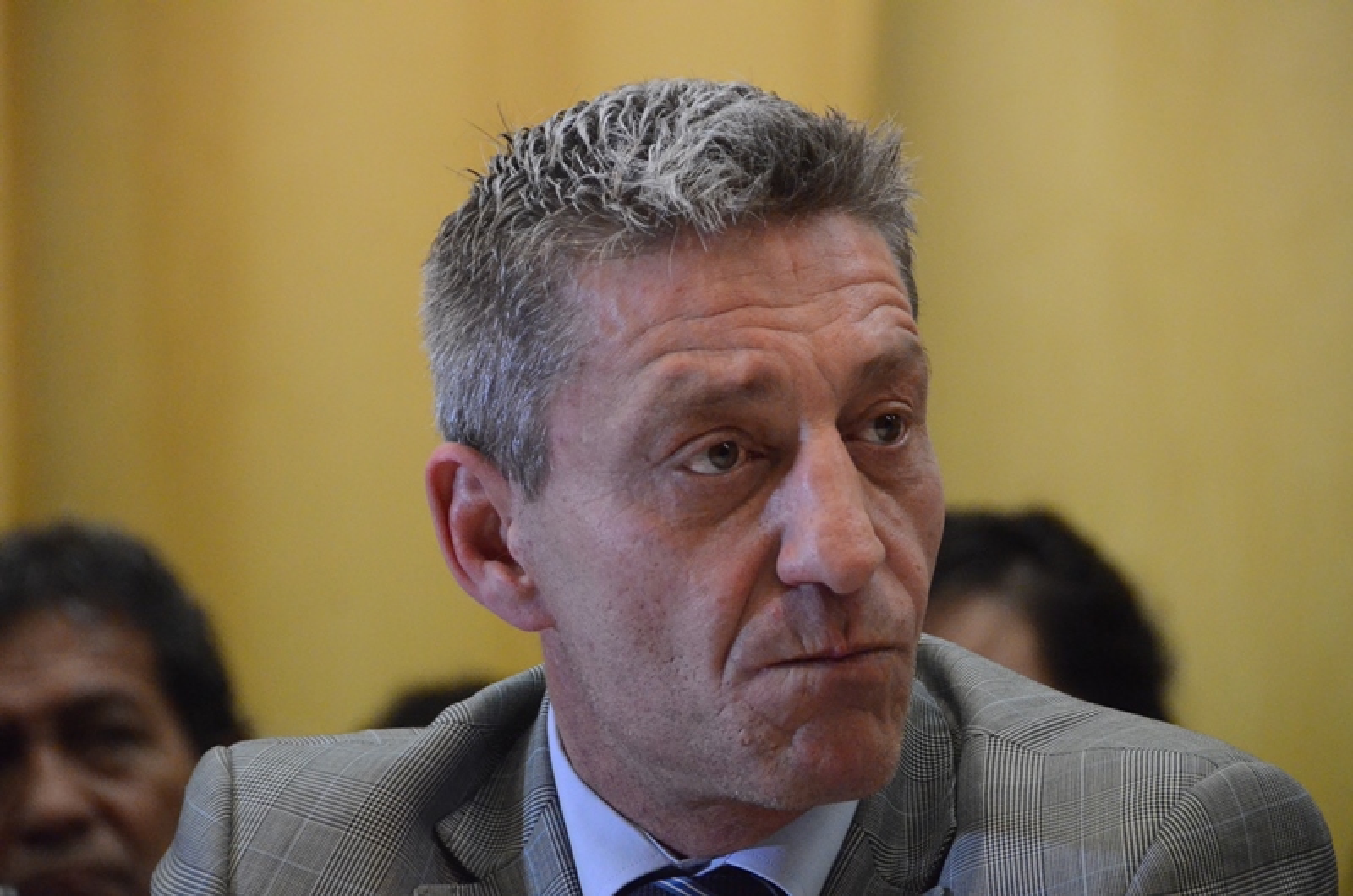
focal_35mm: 300
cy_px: 448
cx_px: 676
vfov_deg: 4.6
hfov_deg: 6.9
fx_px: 11252
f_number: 5.6
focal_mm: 200
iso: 6400
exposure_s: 1/250
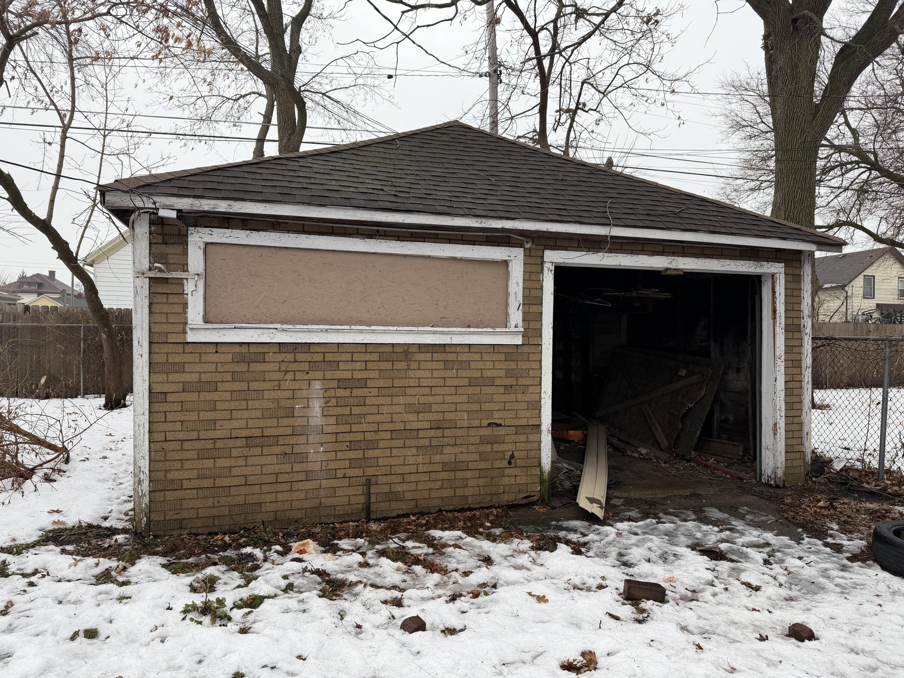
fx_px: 627
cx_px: 452
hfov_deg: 71.6
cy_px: 339
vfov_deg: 56.8
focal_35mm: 24
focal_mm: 6.76
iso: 80
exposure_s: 1/473
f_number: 1.78
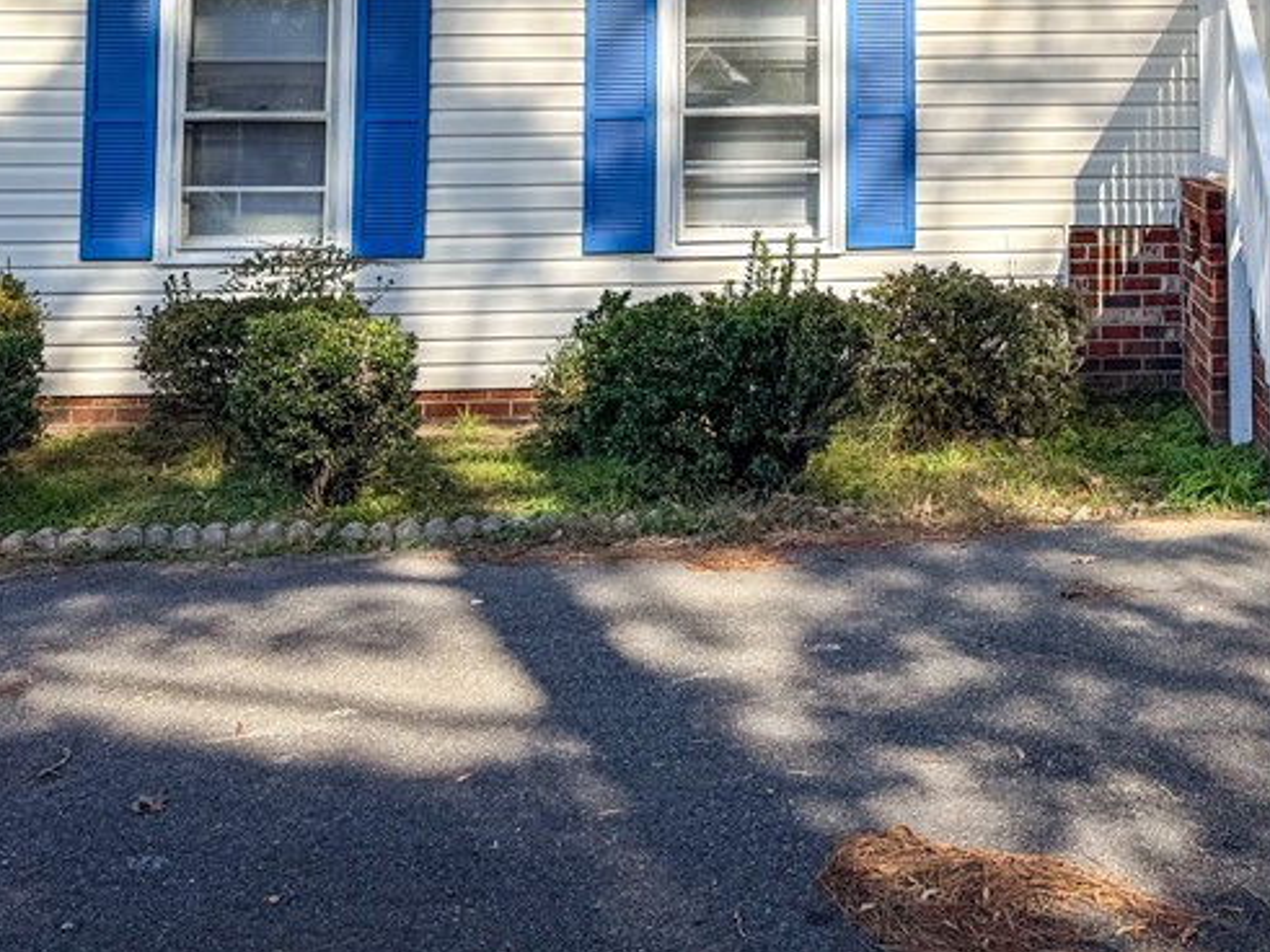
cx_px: 1090
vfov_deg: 27.2
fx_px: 1834
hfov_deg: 36.3
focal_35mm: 50
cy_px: -27
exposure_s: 1/2100
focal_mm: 6.76
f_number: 1.8
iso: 80
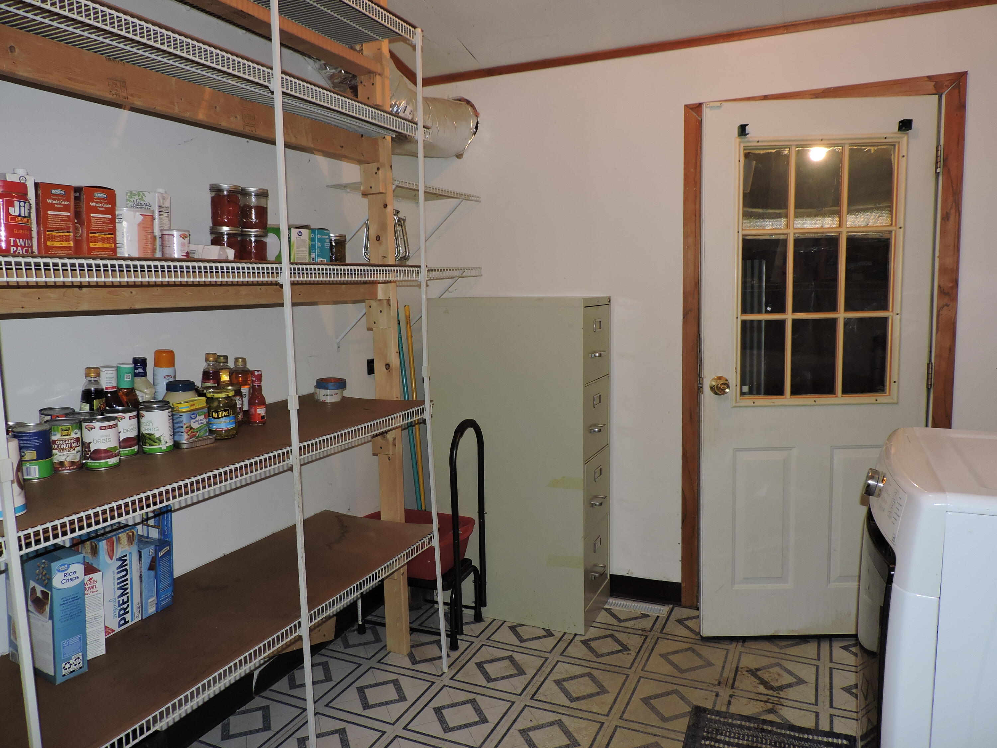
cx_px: 498
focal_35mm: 24
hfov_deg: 71.6
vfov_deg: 56.8
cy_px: 374
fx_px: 691
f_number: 3
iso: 200
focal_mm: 4.3
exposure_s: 1/30
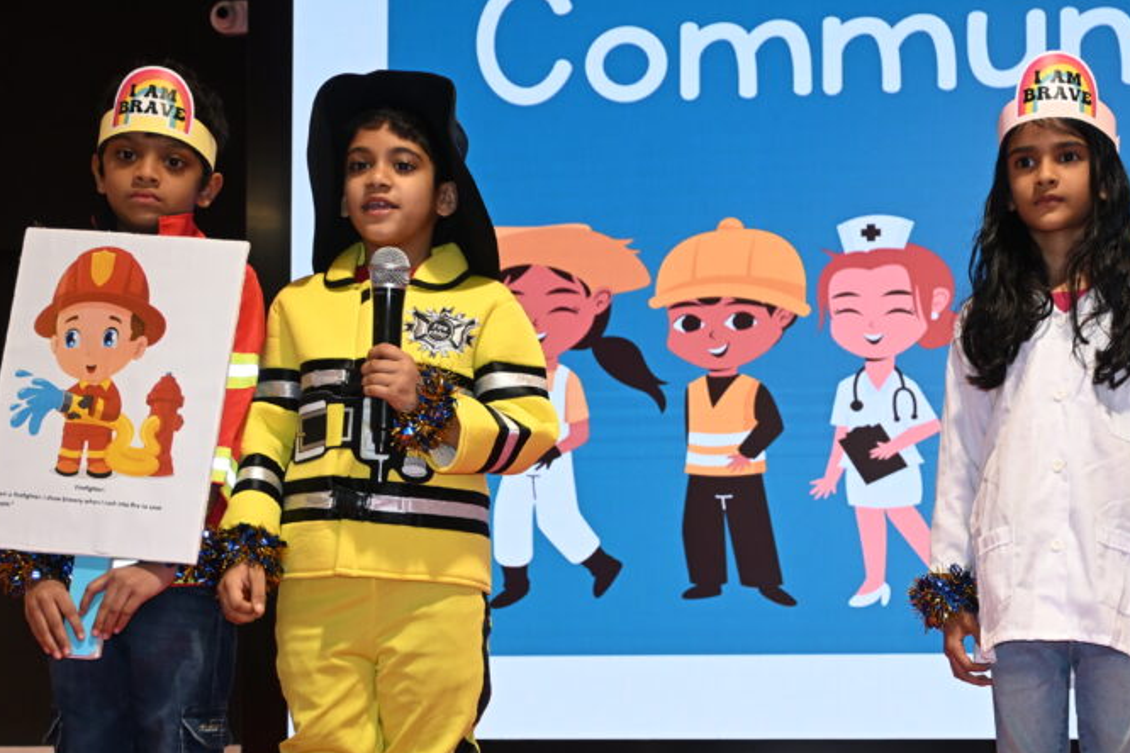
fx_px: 1989
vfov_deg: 21.3
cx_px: 741
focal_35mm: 63
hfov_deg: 31.5
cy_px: 564
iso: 640
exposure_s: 1/60
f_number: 4.5
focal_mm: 27.5
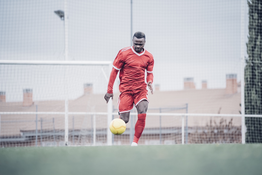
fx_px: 1455
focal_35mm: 200
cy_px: 88
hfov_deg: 10.3
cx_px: 131
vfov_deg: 6.9
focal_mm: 200
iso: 1000
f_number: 4
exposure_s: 1/500
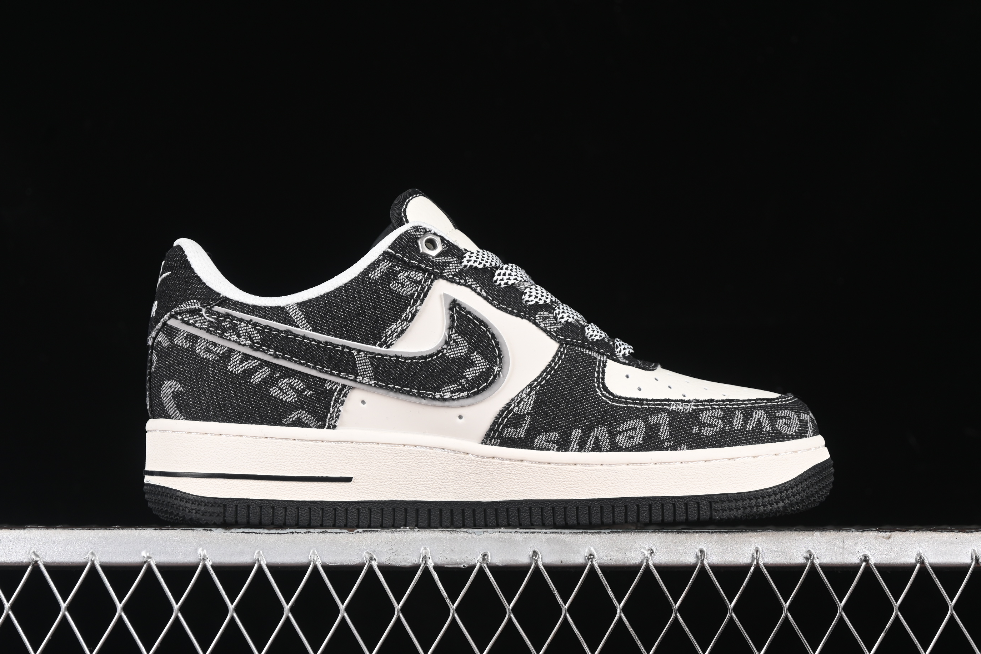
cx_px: 490
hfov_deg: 26.6
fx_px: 2071
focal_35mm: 76
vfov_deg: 18.0
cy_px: 323
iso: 160
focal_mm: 50
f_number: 6.3
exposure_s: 1/60
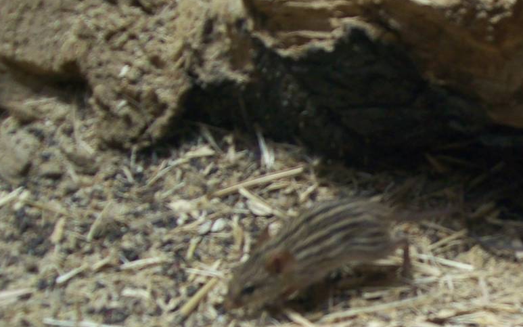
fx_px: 1126
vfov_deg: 16.3
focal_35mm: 79
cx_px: 514
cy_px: 284
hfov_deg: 25.0
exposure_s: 1/64
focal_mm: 6
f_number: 2.7
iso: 82
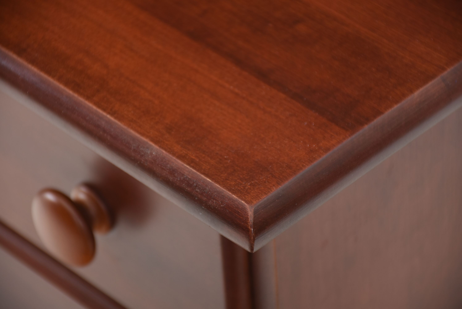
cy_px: 154
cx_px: 231
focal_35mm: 210
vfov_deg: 6.6
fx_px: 2697
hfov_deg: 9.8
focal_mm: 140
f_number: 5.6
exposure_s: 1/160
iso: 200
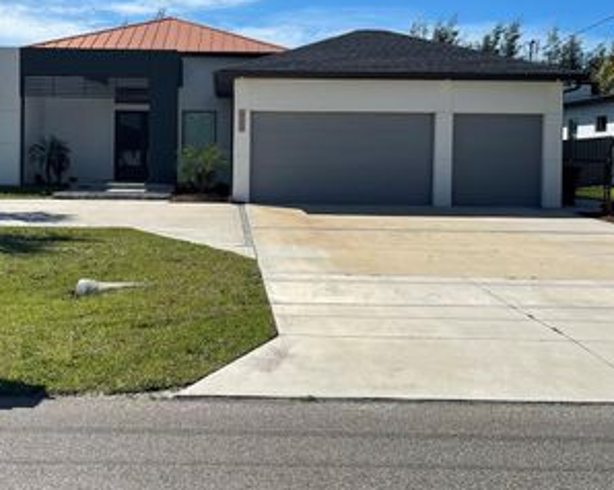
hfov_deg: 44.5
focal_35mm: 41
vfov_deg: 36.1
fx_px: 745
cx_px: 231
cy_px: 166
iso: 32
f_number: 1.6
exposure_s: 1/5917
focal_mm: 5.1
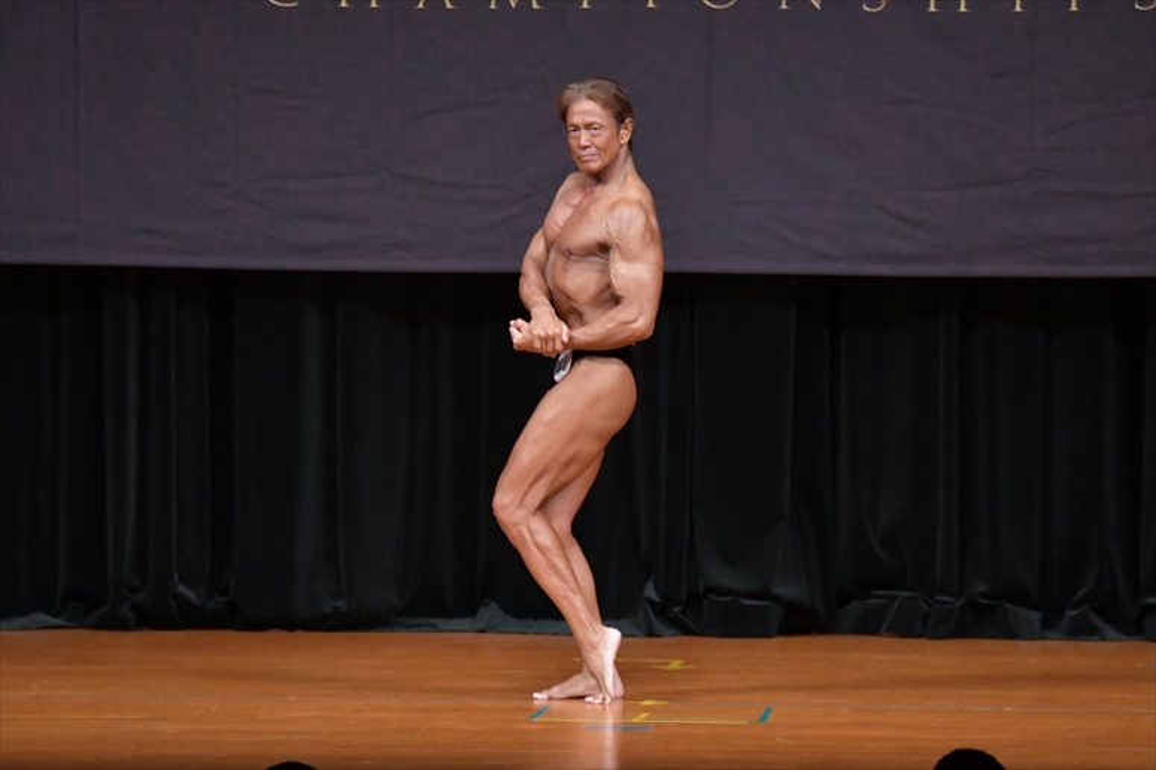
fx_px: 8666
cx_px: 578
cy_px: 385
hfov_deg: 7.6
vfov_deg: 5.1
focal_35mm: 270
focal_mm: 180
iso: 5000
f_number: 5.6
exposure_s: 1/400
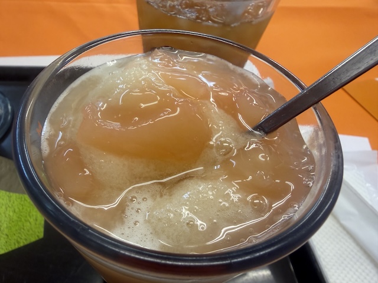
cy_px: 142
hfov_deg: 71.6
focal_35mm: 24
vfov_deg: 56.8
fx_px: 262
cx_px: 189
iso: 125
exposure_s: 1/100
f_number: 2.2
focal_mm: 2.22
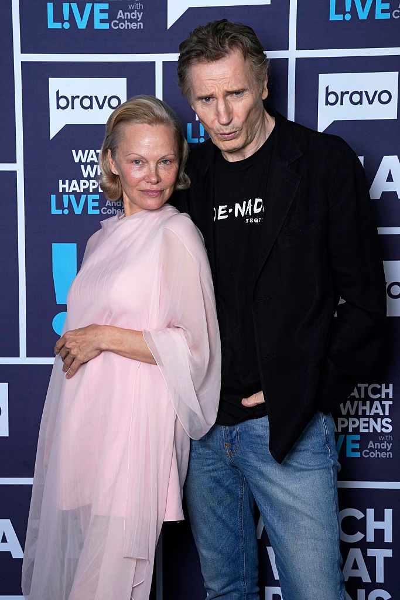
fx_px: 933
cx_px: 200
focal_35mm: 56
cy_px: 300
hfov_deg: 24.2
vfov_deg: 35.6
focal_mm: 56
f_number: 5.6
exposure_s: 1/160
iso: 800
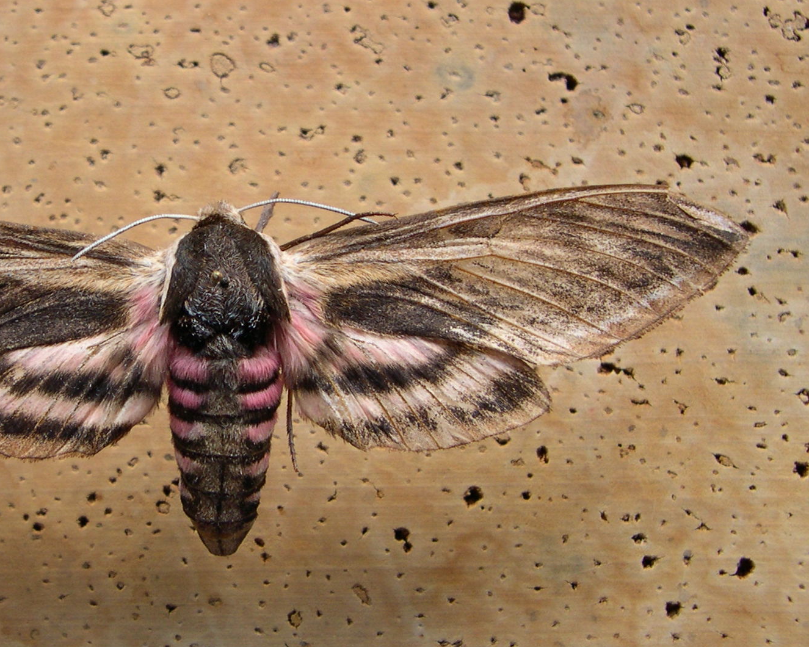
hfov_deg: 33.0
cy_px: 306
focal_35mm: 56
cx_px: 217
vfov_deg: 27.1
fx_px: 1341
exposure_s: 1/119
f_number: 2.8
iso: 100
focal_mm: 8
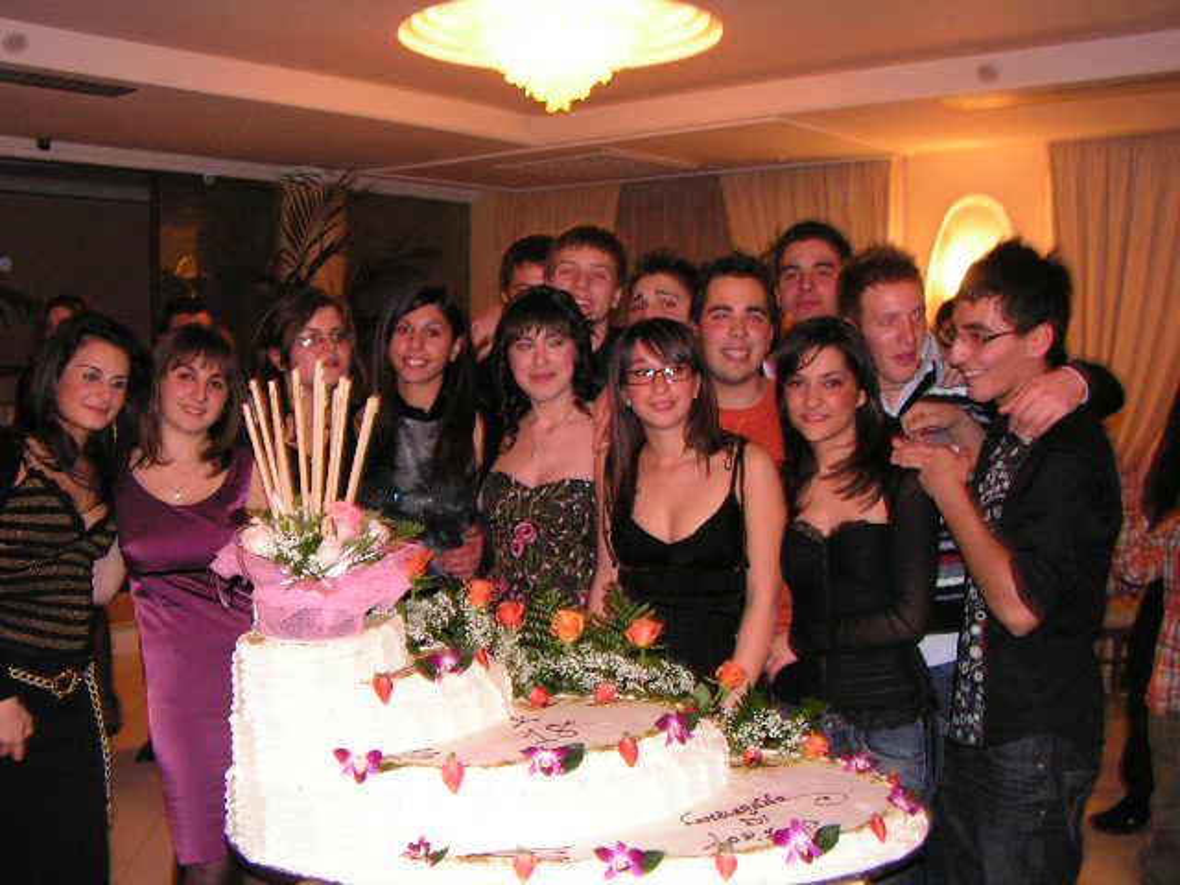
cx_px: 590
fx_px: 1227
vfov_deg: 39.7
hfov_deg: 51.4
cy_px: 442
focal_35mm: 36
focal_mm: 6
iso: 200
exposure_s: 1/40
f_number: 3.2
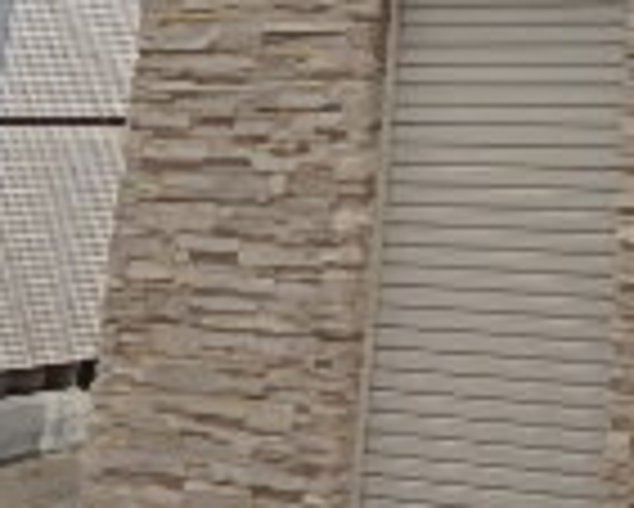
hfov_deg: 18.5
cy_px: -409
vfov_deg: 14.5
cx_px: 922
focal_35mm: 93
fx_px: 1746
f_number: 3.5
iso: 125
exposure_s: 1/1000
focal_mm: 3.7
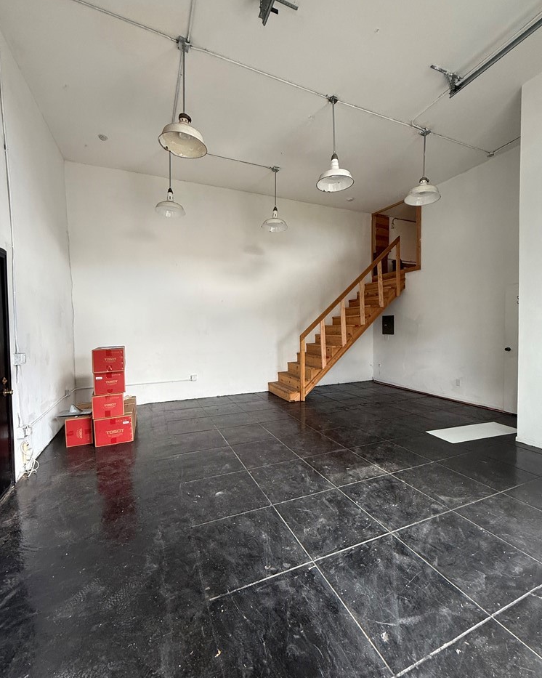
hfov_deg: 84.0
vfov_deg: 96.8
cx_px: 275
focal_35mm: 15
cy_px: 342
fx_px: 301
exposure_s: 1/99
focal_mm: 2.22
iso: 200
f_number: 2.2
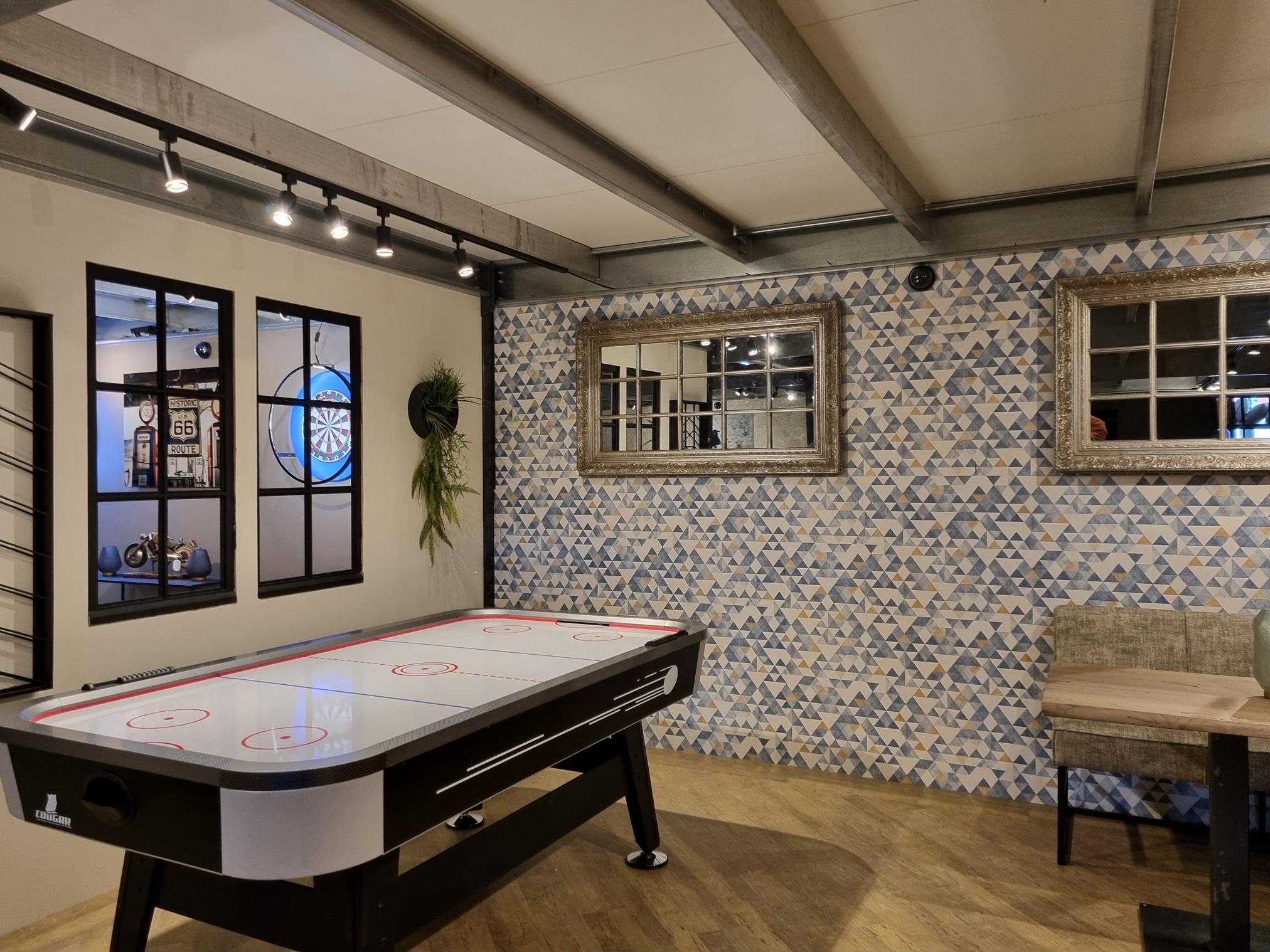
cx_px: 635
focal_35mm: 26
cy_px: 476
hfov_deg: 67.3
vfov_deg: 53.1
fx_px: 954
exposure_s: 1/50
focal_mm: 5.4
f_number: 1.8
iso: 250
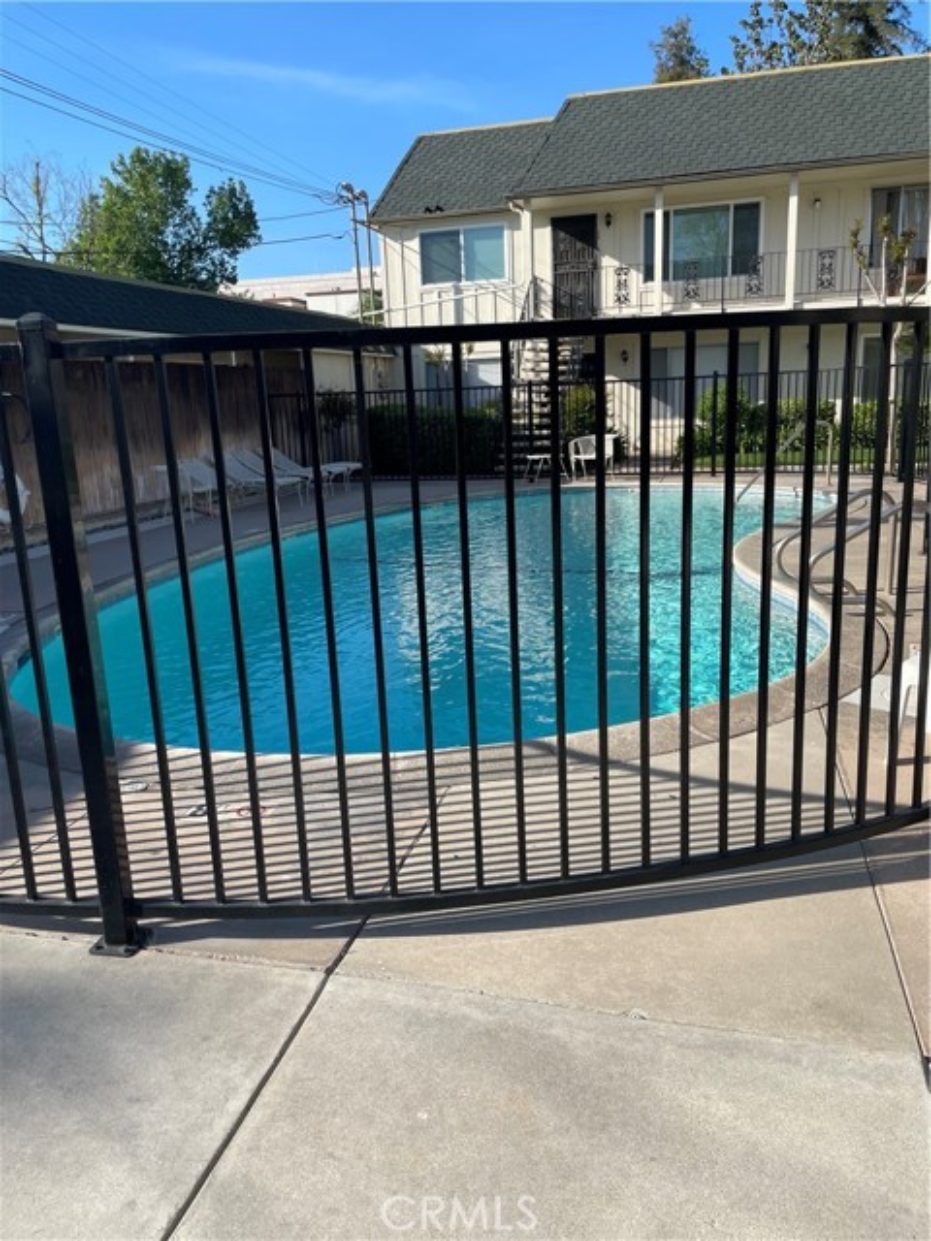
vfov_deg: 67.3
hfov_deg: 53.1
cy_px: 620
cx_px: 466
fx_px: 932
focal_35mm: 26
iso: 32
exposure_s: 1/2304
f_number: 1.6
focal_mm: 4.2
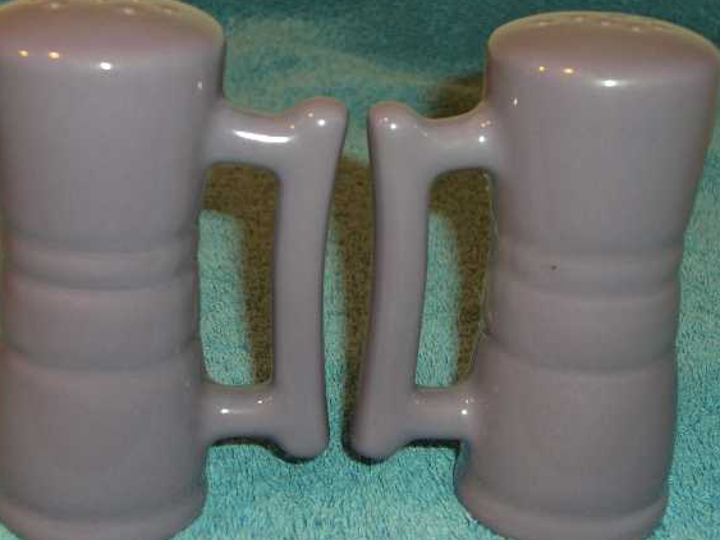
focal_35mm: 75
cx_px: 335
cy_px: 271
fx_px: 1560
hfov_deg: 26.0
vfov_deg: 19.6
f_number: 3.8
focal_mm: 13.7
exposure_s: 1/30
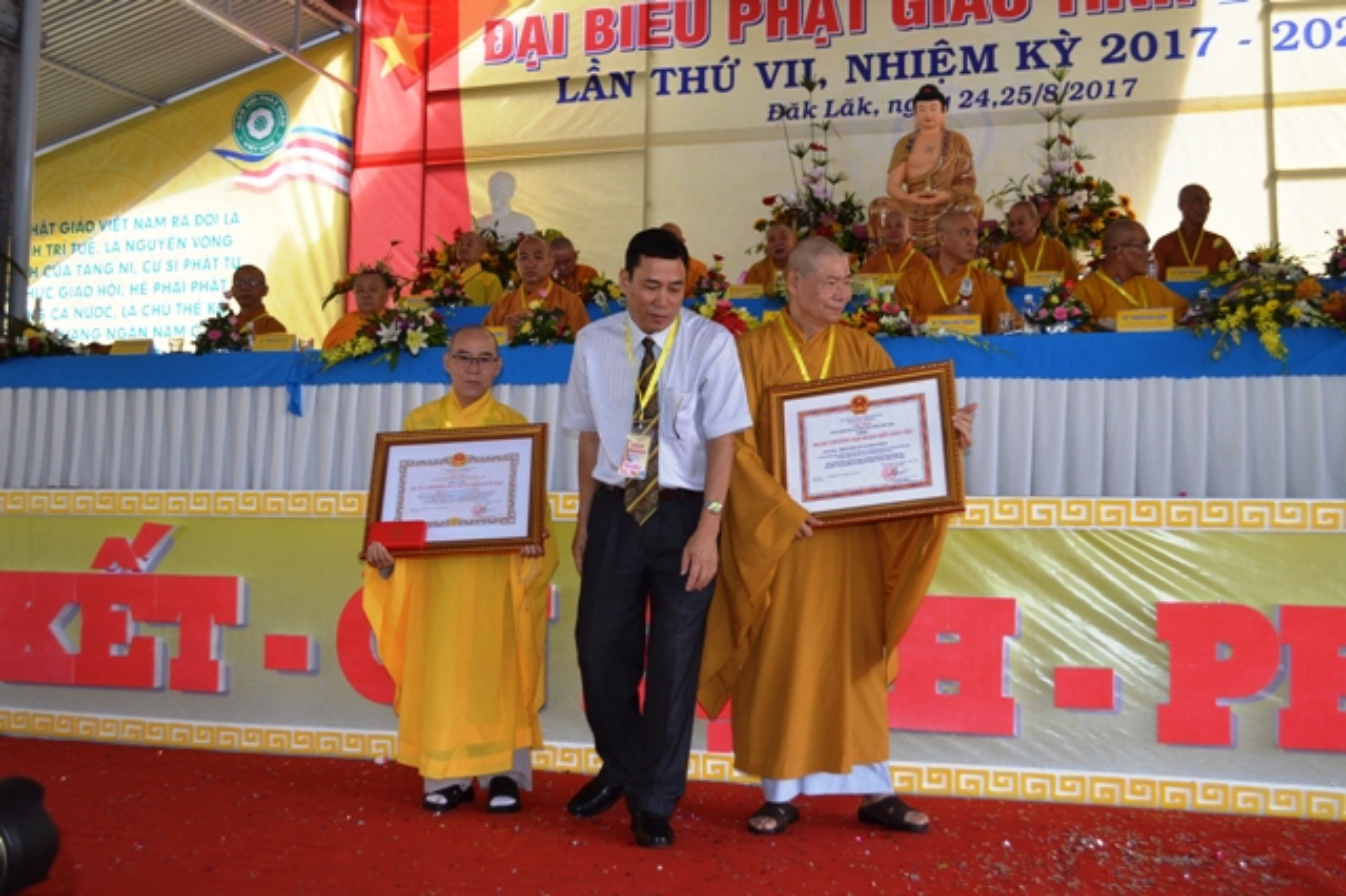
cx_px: 673
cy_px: 448
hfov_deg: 49.6
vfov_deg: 34.2
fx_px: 1457
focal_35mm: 39
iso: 320
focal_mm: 26
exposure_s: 1/125
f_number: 4.2
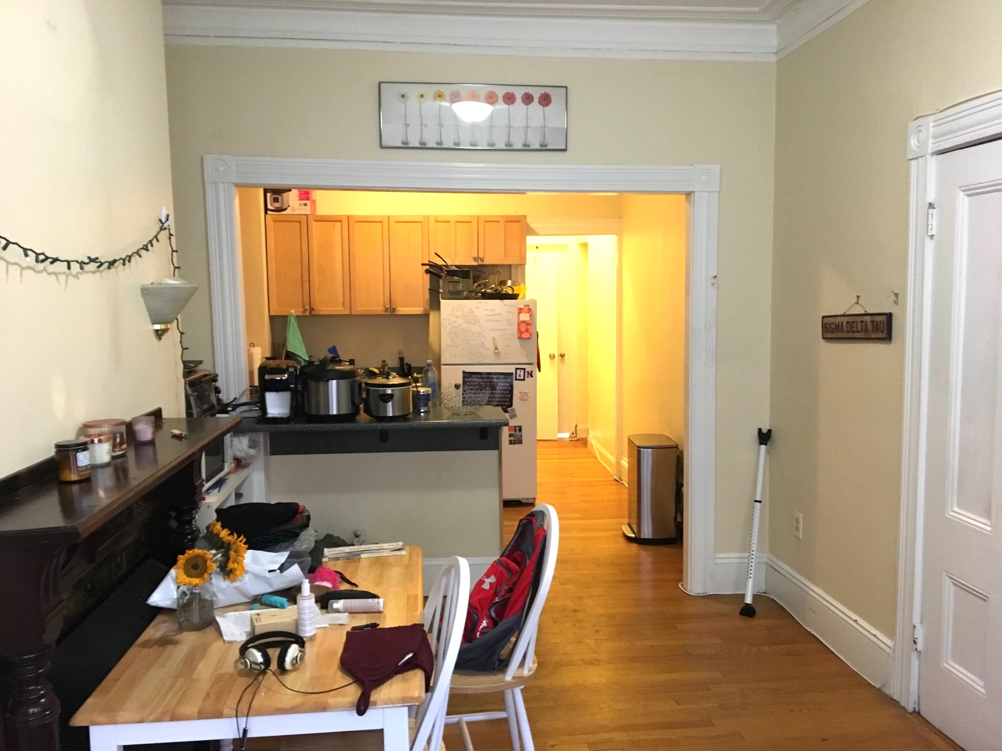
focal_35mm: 29
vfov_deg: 48.2
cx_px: 501
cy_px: 376
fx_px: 839
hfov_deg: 61.7
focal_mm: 4.15
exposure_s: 1/15
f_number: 2.2
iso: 250
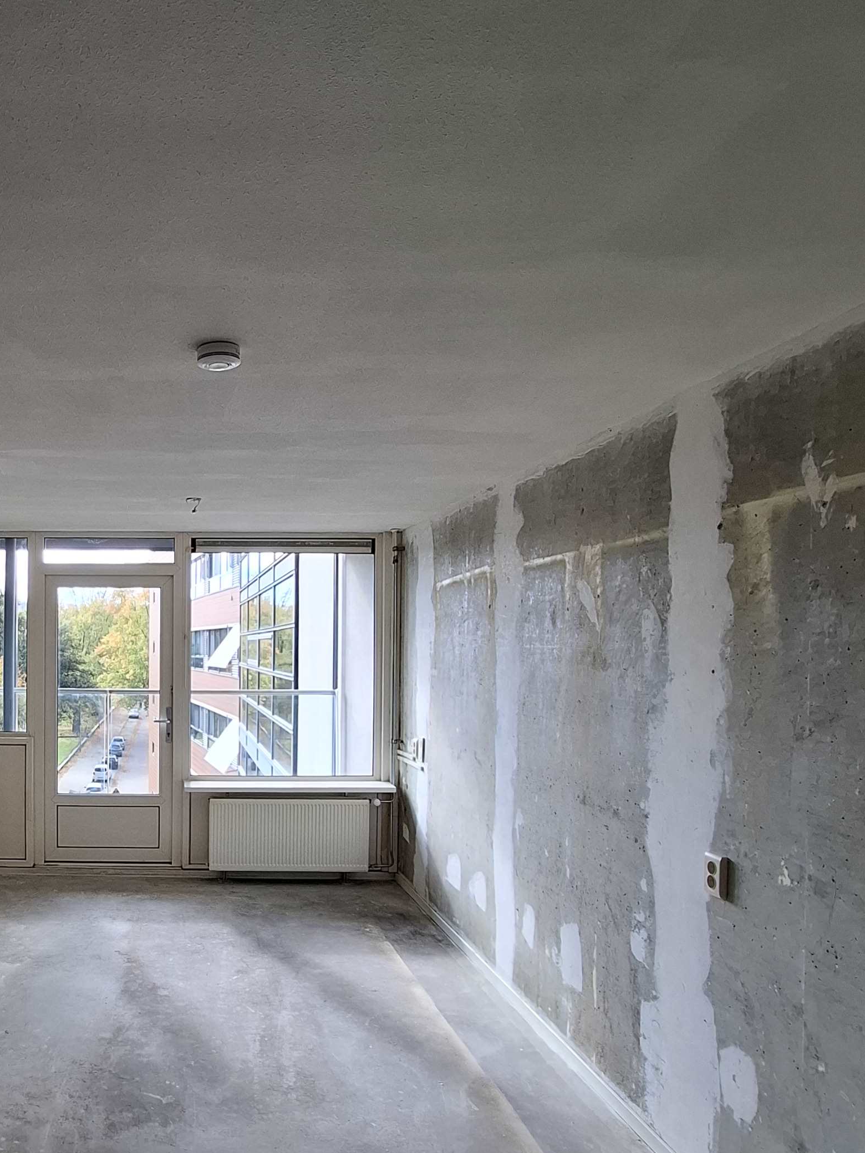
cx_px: 146
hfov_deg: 50.8
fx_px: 833
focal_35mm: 25
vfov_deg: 69.1
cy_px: 654
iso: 40
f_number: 2.2
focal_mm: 1.74
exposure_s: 1/100
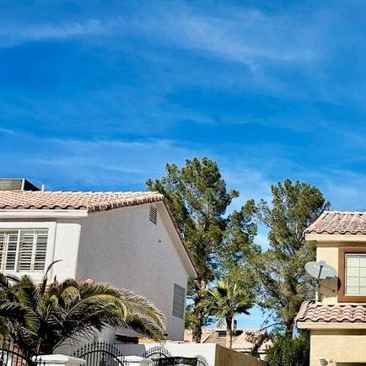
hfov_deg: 30.2
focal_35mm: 50
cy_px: 288
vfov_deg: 33.1
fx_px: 598
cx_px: 411
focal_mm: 6.86
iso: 80
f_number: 1.78
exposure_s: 1/10753
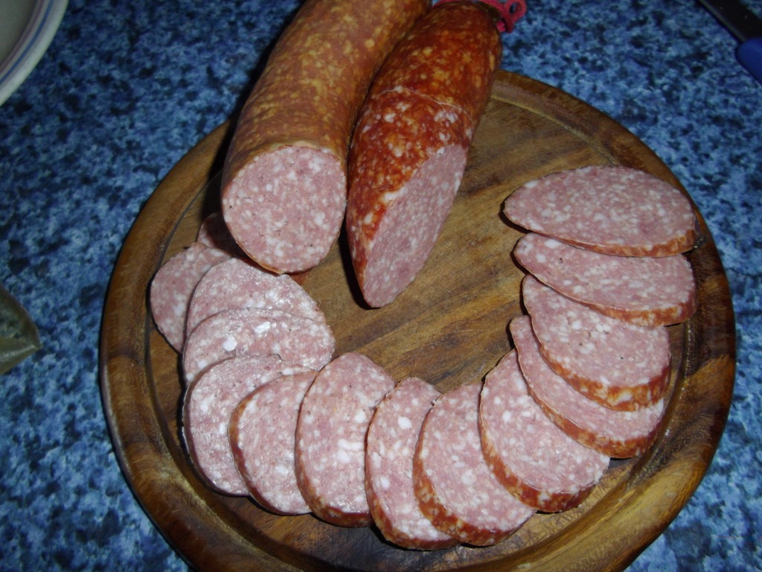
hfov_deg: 65.3
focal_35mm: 27
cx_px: 381
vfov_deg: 51.4
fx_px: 594
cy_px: 286
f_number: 3.2
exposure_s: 1/50
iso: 100
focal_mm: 4.9
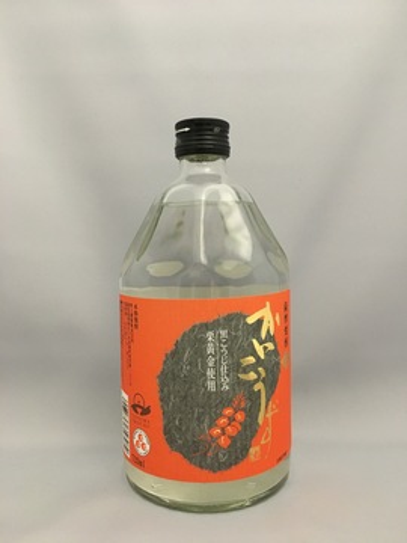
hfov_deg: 48.2
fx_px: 455
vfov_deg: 61.7
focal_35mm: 29
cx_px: 204
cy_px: 272
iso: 200
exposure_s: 1/15
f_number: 2.2
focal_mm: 4.15
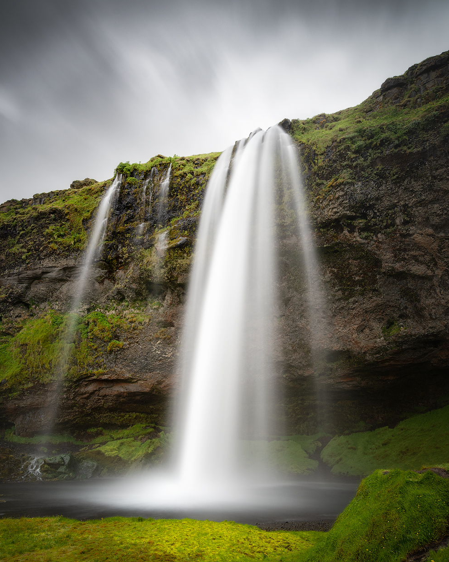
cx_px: 226
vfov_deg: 69.7
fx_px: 399
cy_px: 333
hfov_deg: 58.8
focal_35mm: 24
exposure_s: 20
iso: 100
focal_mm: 14
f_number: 9
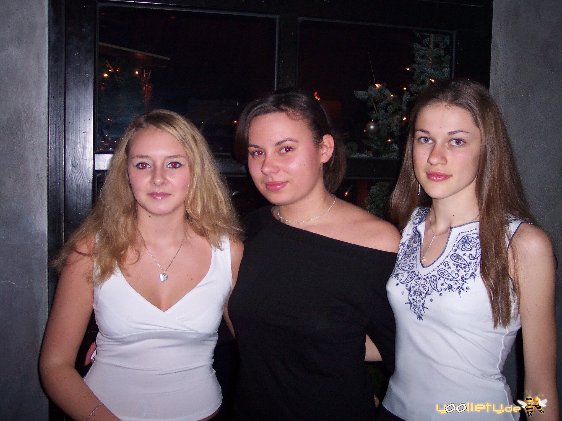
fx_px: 617
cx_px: 281
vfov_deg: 37.7
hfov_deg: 49.0
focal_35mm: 38
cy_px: 210
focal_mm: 8
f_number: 2.8
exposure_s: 1/30
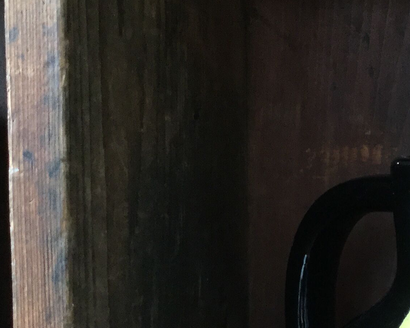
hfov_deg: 19.8
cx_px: 570
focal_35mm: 87
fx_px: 1056
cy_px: 215
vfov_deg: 17.6
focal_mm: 3.3
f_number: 2.4
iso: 50
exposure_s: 1/33
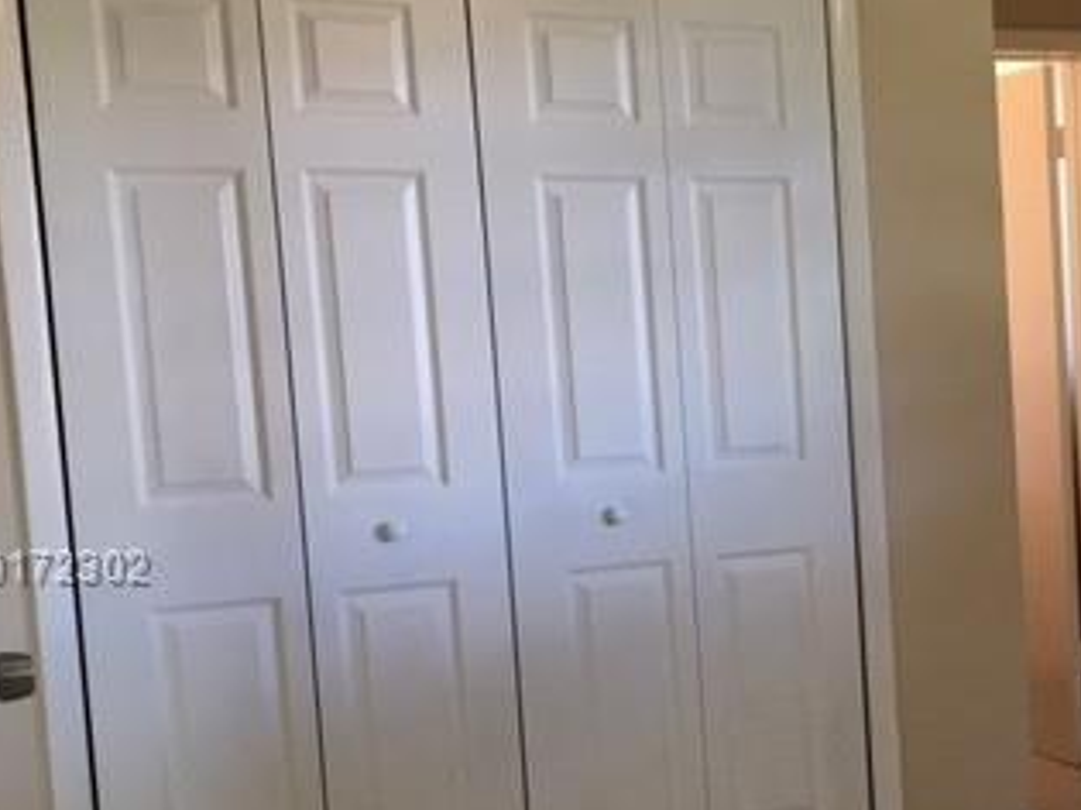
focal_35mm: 59
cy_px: 570
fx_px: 1842
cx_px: 1019
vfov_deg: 24.6
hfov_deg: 30.9
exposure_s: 1/15
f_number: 2.2
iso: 25
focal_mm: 4.15
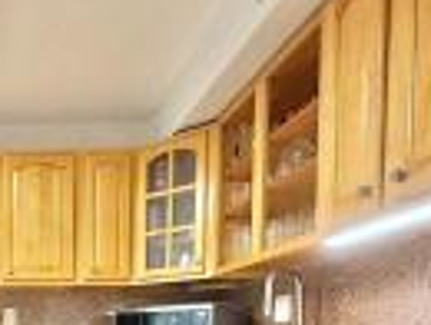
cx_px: -40
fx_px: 536
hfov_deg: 37.0
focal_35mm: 43
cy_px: 361
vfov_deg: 30.1
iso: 250
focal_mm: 2.22
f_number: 2.2
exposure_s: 1/60
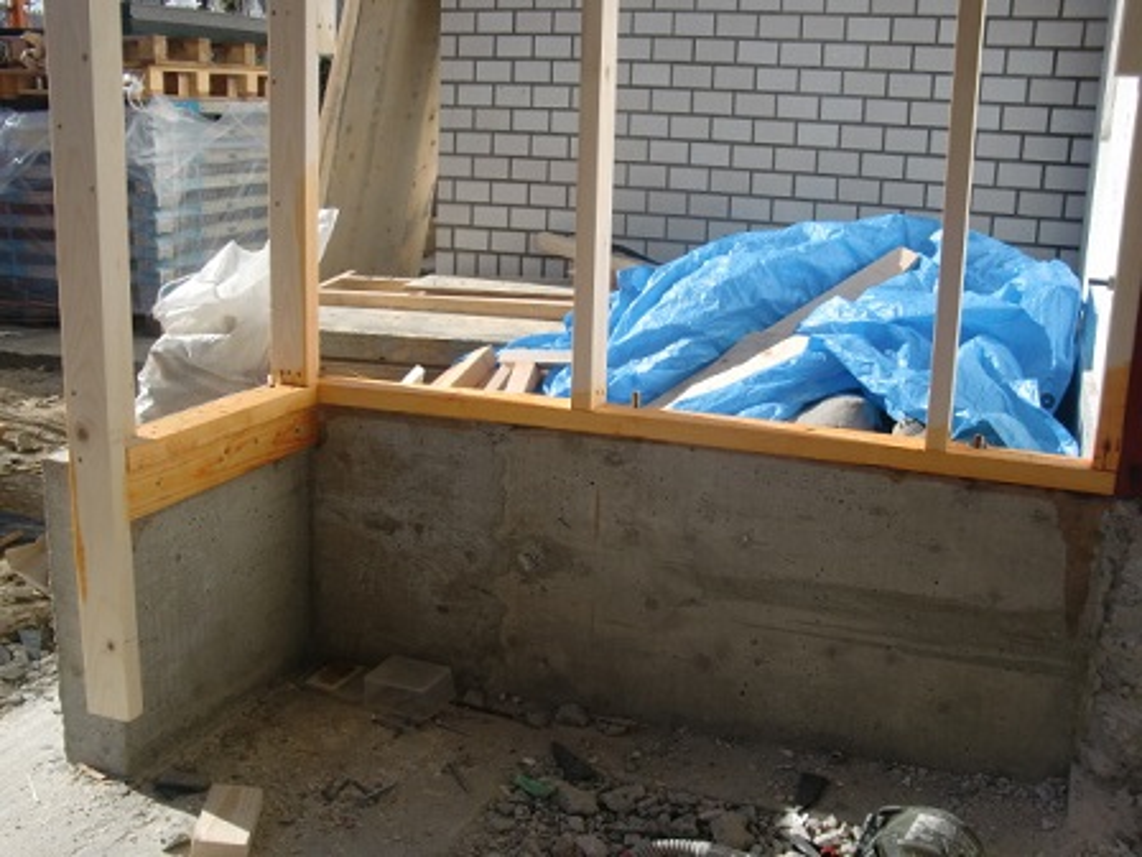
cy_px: 428
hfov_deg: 49.0
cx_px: 571
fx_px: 1254
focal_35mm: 38
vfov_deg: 37.7
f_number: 3.9
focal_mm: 6.66
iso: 64
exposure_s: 1/500
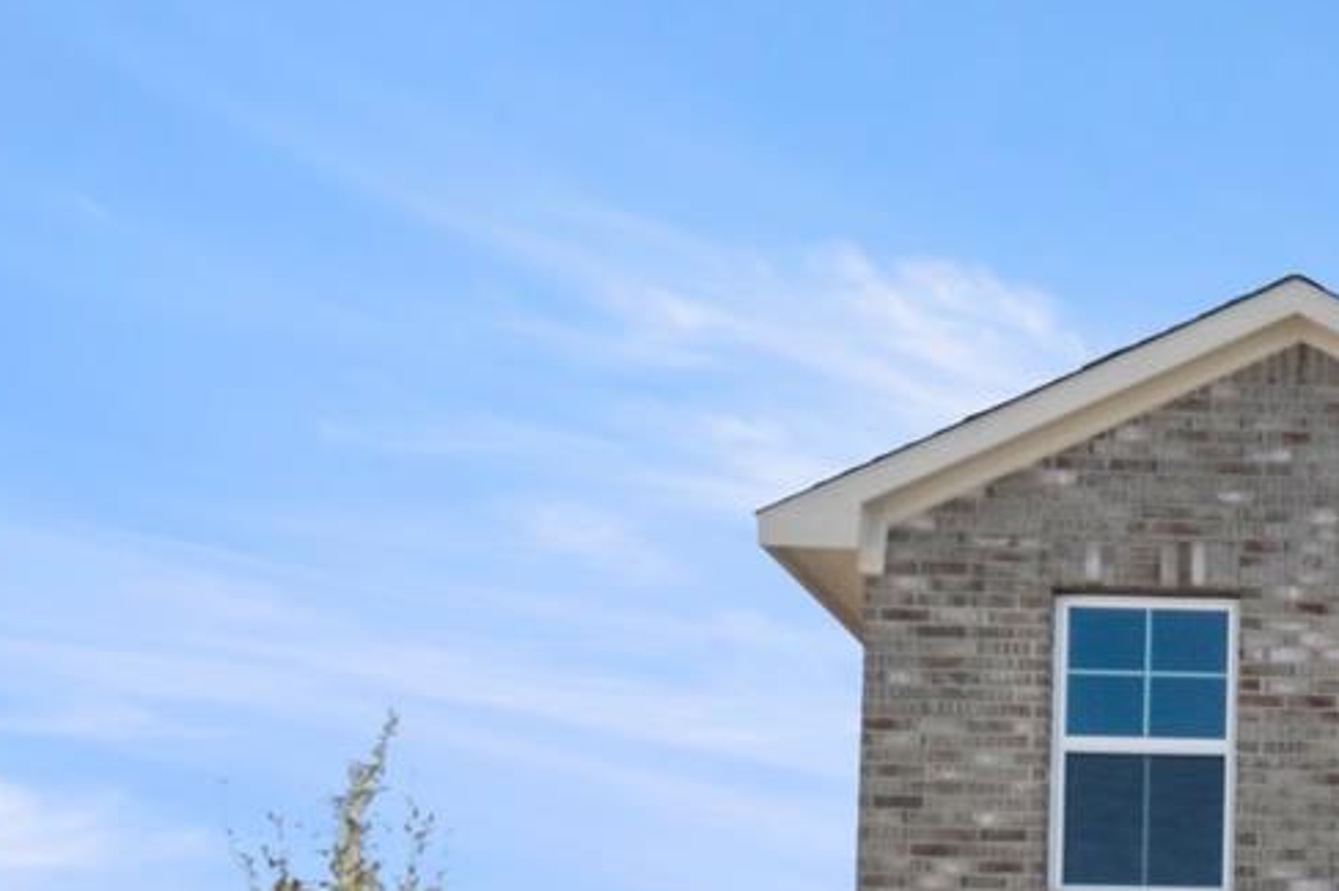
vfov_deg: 11.1
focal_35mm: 120
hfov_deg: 15.8
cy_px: 1213
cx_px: 1976
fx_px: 4460
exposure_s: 1/500
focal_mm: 24
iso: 400
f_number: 8
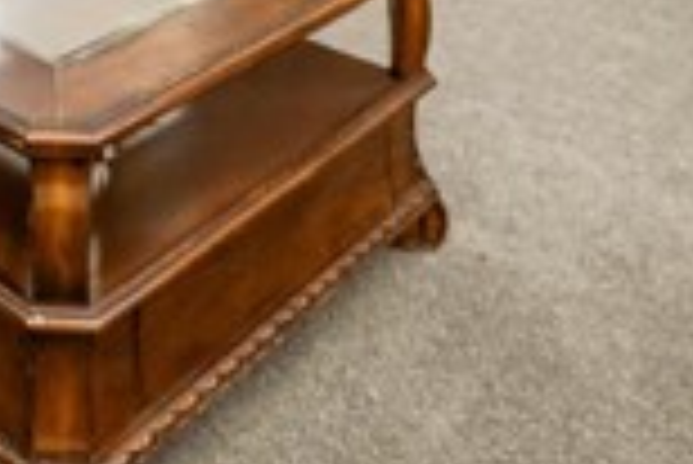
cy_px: -484
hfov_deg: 30.9
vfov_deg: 16.9
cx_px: -58
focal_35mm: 58
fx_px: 1118
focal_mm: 14
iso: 1600
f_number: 7.1
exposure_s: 1/50
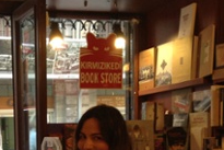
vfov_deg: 17.1
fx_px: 479
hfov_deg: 25.7
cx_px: 35
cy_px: 166
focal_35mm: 77
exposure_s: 1/24
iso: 64
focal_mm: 3.3
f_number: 2.4
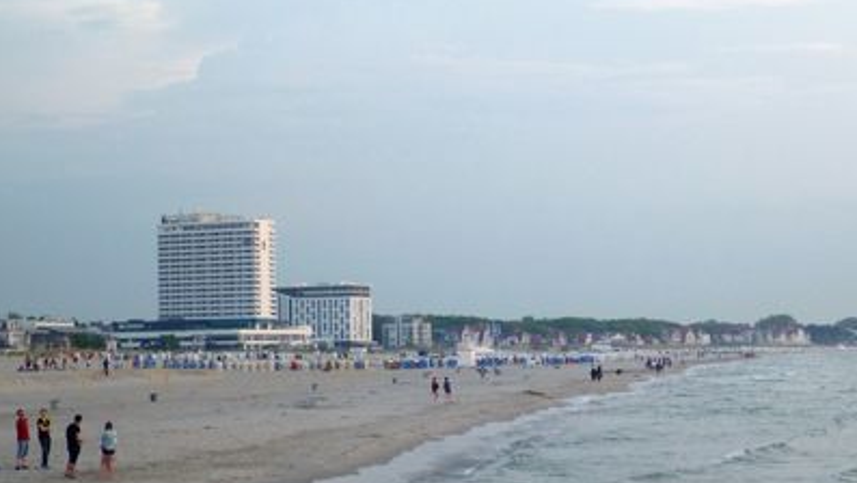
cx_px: 427
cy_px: 313
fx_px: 1546
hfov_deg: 31.0
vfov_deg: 17.7
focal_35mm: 68
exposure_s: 1/80
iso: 160
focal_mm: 11
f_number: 5.2
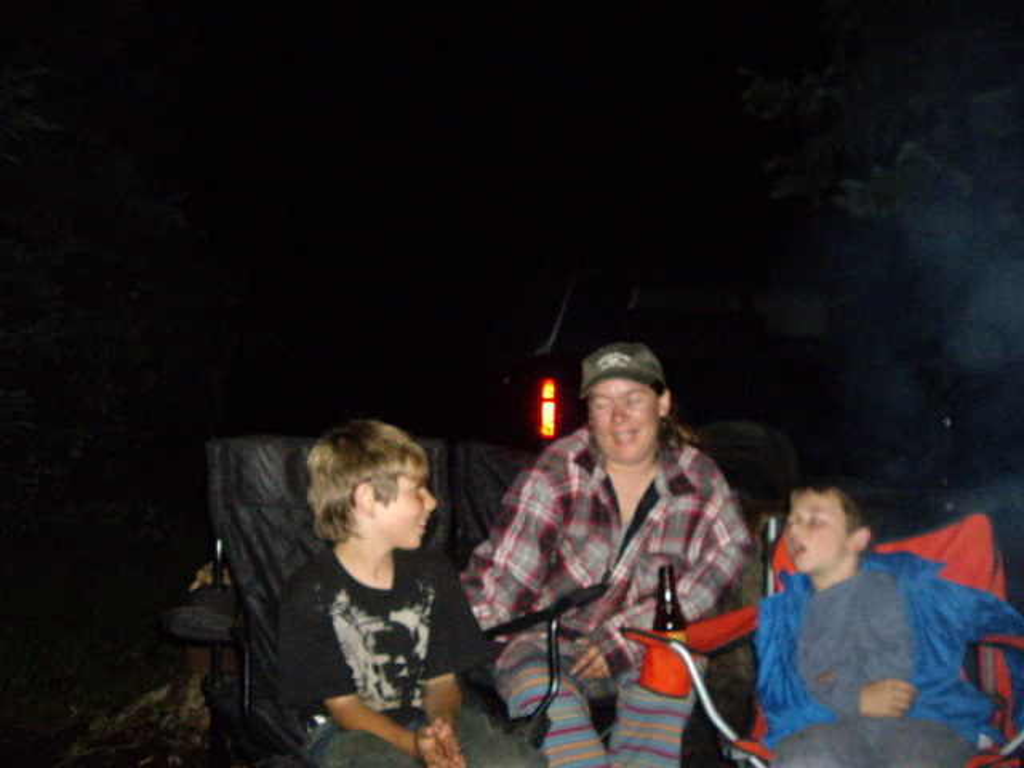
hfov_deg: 49.0
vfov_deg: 37.7
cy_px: 384
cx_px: 512
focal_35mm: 38
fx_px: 1124
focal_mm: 6.2
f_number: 2.7
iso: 400
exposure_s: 1/40
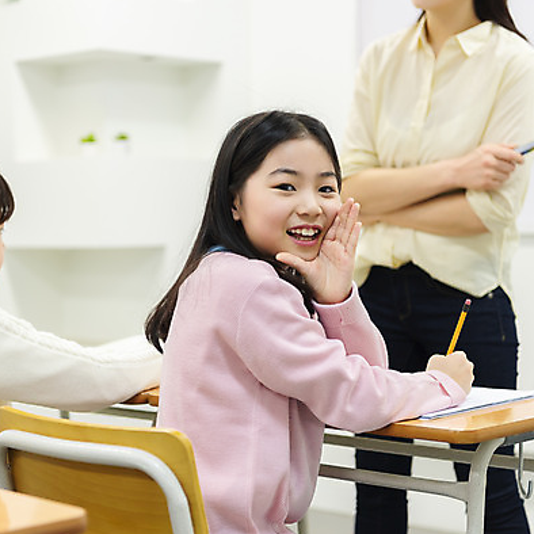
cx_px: 204
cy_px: 268
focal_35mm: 75
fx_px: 1309
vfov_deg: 23.1
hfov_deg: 23.0
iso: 640
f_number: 2.8
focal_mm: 58
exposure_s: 1/100
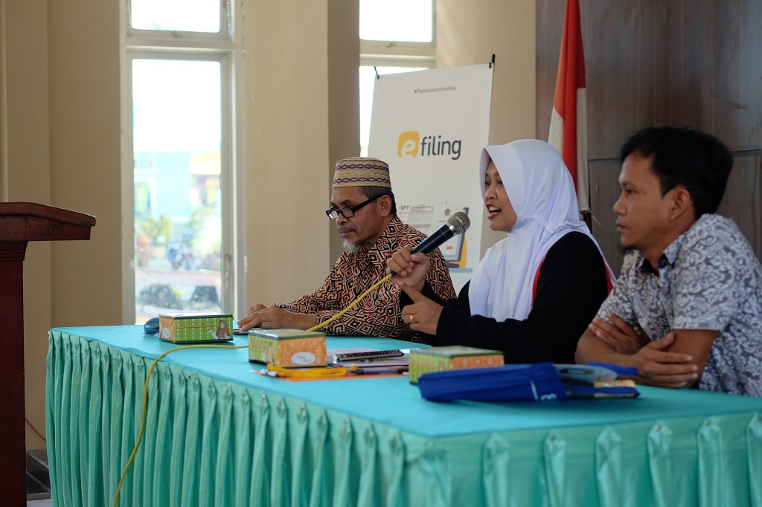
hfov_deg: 27.0
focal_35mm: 75
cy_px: 254
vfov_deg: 18.2
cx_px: 381
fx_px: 1587
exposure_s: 1/140
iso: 400
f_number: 2.5
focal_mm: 50
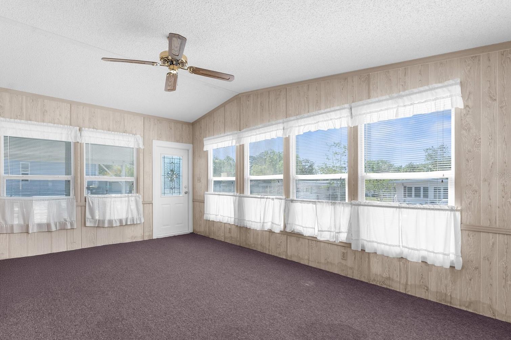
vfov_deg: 70.4
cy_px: 175
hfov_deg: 93.3
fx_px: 241
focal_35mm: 17
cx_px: 254
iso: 500
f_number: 6.3
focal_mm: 16
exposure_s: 1/60
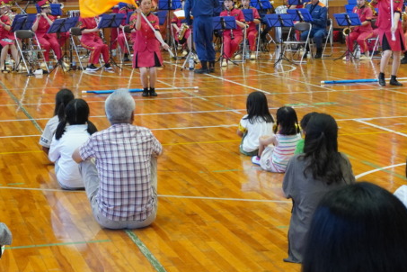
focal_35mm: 96
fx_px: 1086
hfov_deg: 21.2
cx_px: 204
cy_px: 63
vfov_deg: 14.2
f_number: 8
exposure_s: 1/50
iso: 1250
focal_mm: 29
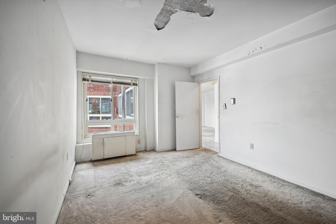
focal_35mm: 14
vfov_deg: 81.2
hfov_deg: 104.3
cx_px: 168
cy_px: 112
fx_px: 131
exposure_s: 1/4
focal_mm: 14
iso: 200
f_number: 9
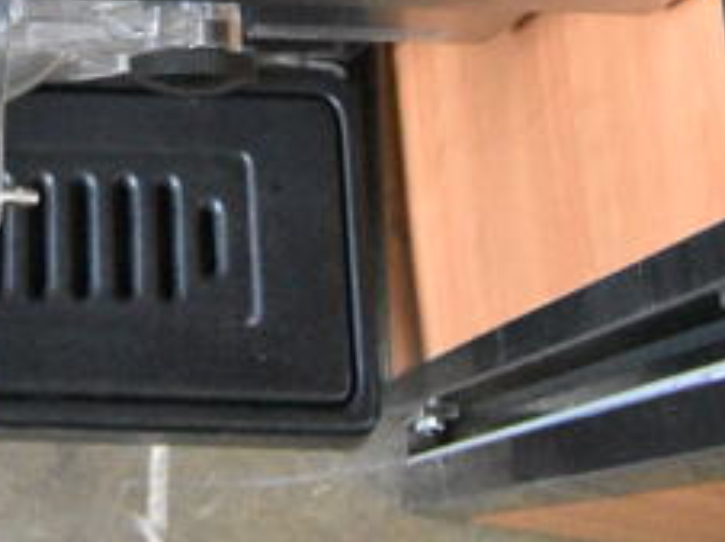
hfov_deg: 18.3
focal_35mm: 105
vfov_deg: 11.6
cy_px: -762
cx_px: 13
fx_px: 2197
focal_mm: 18
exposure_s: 1/160
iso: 6400
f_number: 5
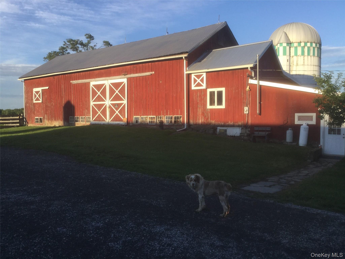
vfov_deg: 45.4
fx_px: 309
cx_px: 172
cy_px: 130
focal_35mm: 31
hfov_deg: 58.4
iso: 25
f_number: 2.4
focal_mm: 3.3
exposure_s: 1/452
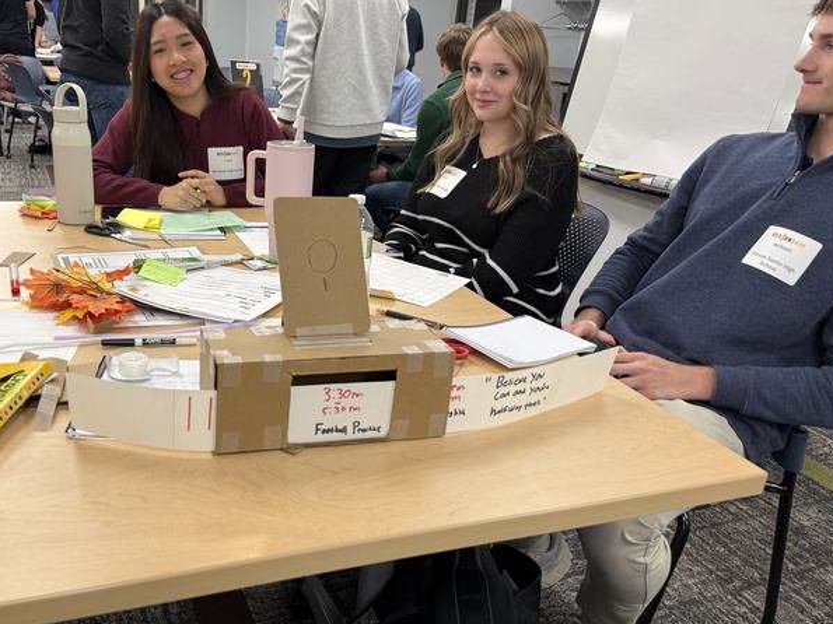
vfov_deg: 45.4
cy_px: 334
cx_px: 312
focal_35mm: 31
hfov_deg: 57.6
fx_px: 746
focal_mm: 6.76
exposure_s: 1/120
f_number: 1.78
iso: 125
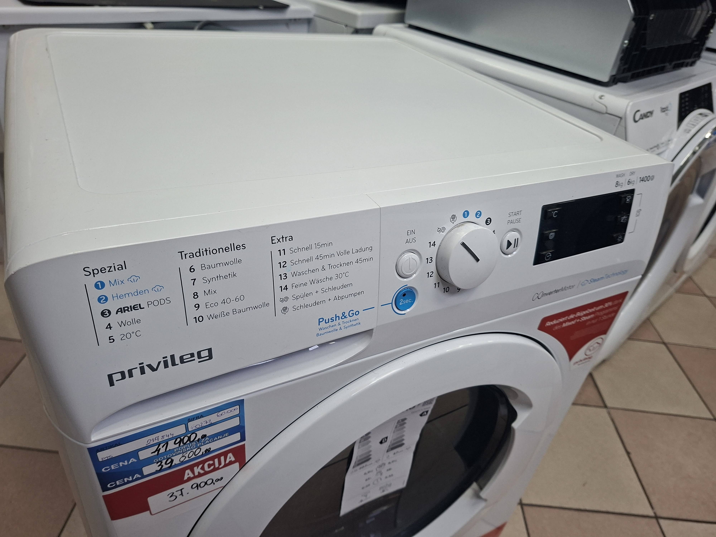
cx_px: 358
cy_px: 268
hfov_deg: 73.9
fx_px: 476
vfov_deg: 58.9
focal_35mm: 23
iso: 160
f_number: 1.8
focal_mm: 5.54
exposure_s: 1/100
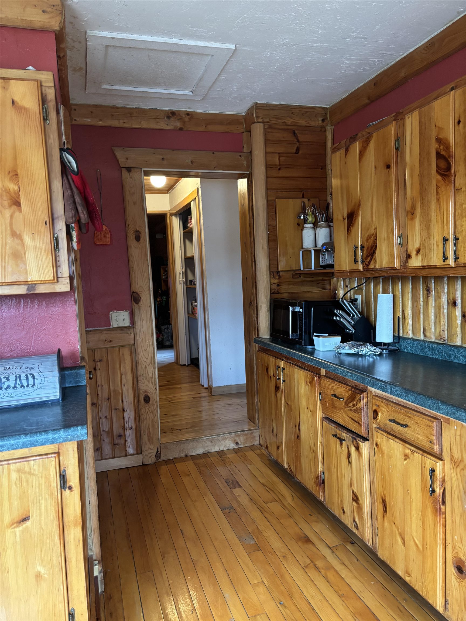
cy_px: 310
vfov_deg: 67.3
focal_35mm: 26
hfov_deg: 53.1
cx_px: 233
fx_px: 467
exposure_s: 1/40
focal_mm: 5.96
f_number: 1.6
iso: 400
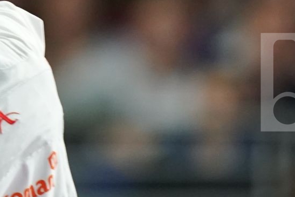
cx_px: -54
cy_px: -110
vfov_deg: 0.7
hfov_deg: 1.0
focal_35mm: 1975
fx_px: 16187
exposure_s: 1/1000
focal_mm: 400
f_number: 2.8
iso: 3200
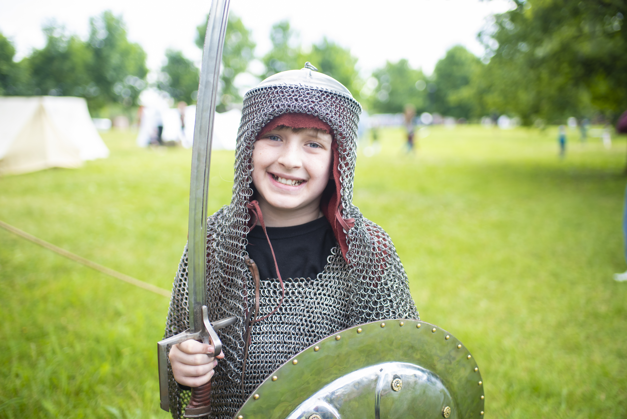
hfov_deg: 54.4
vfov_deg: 37.9
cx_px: 314
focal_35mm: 35
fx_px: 610
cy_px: 210
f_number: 2
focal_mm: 35
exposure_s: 1/500
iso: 200
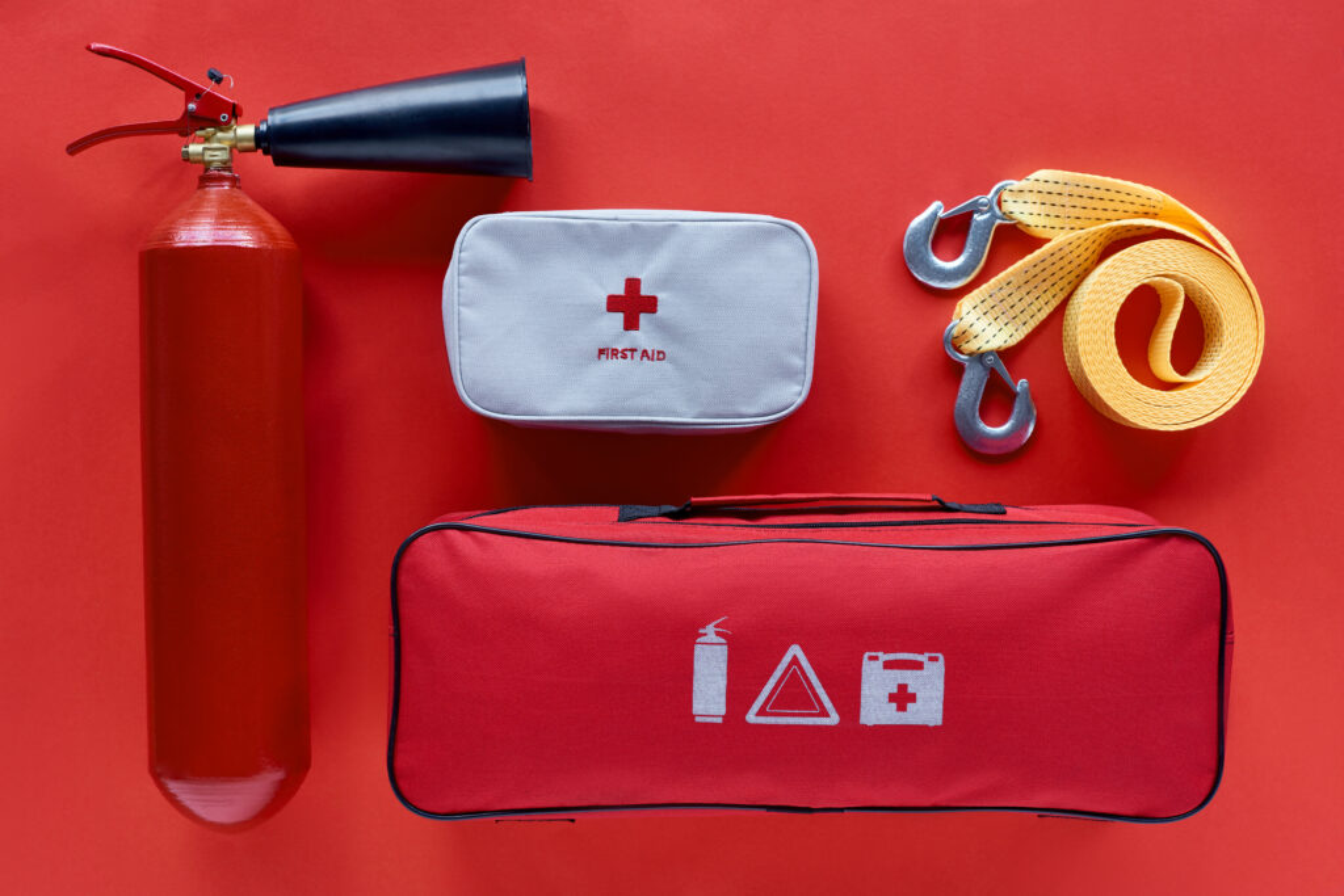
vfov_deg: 27.0
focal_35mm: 50
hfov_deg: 39.6
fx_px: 1867
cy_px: 448
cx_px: 672
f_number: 9
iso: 160
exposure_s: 1/5
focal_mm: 50
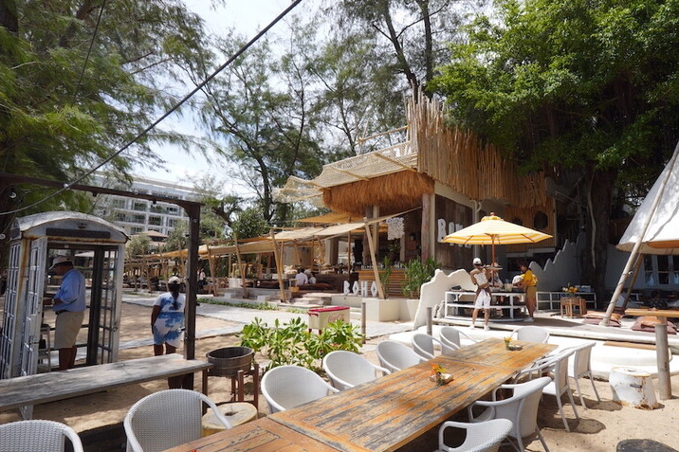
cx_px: 377
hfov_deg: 84.8
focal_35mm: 20
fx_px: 369
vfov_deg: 62.9
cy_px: 237
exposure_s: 1/400
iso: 250
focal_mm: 11
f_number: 8
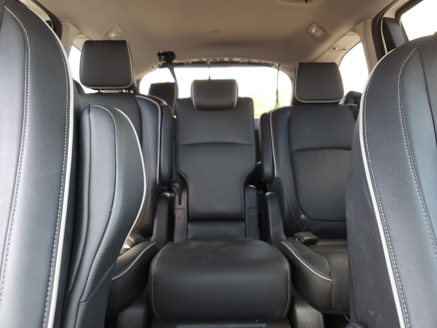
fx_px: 328
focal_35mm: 26
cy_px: 164
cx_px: 218
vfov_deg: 53.1
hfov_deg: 67.3
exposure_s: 1/60.2
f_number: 1.5
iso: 68
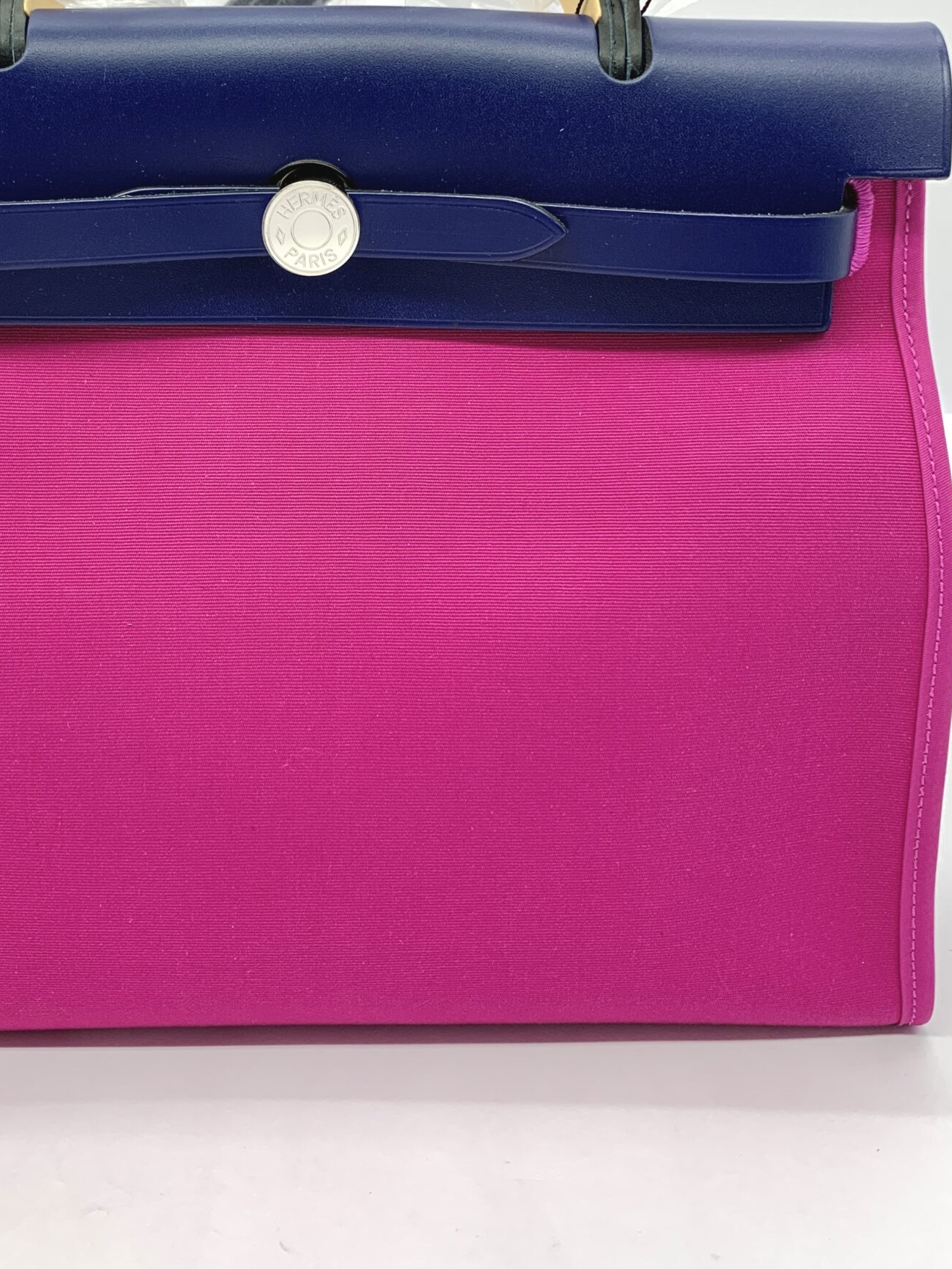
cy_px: 482
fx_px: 1393
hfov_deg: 37.2
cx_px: 298
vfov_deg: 48.5
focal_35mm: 38
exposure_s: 1/100
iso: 32
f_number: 1.8
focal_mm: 4.25
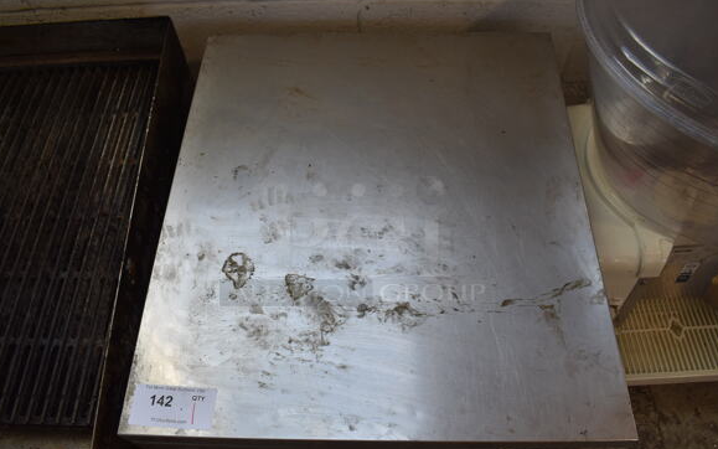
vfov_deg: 43.1
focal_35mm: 29
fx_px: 568
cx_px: 358
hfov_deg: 64.6
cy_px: 241
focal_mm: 18
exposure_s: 1/125
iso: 280
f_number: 5.6
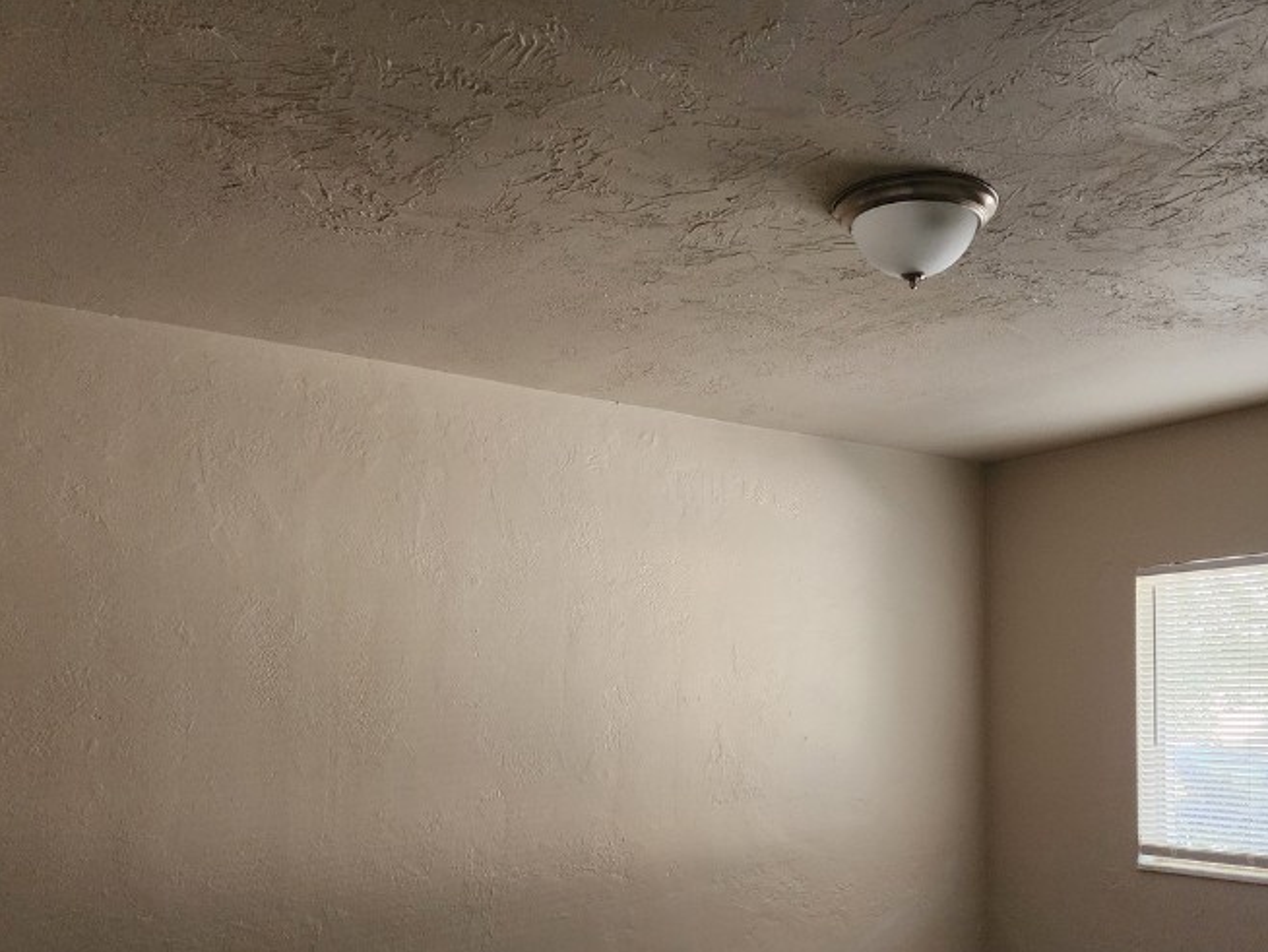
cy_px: 706
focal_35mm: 36
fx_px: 1319
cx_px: 727
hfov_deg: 51.2
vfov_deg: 38.7
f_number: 1.8
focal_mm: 6.4
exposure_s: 1/120
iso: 500
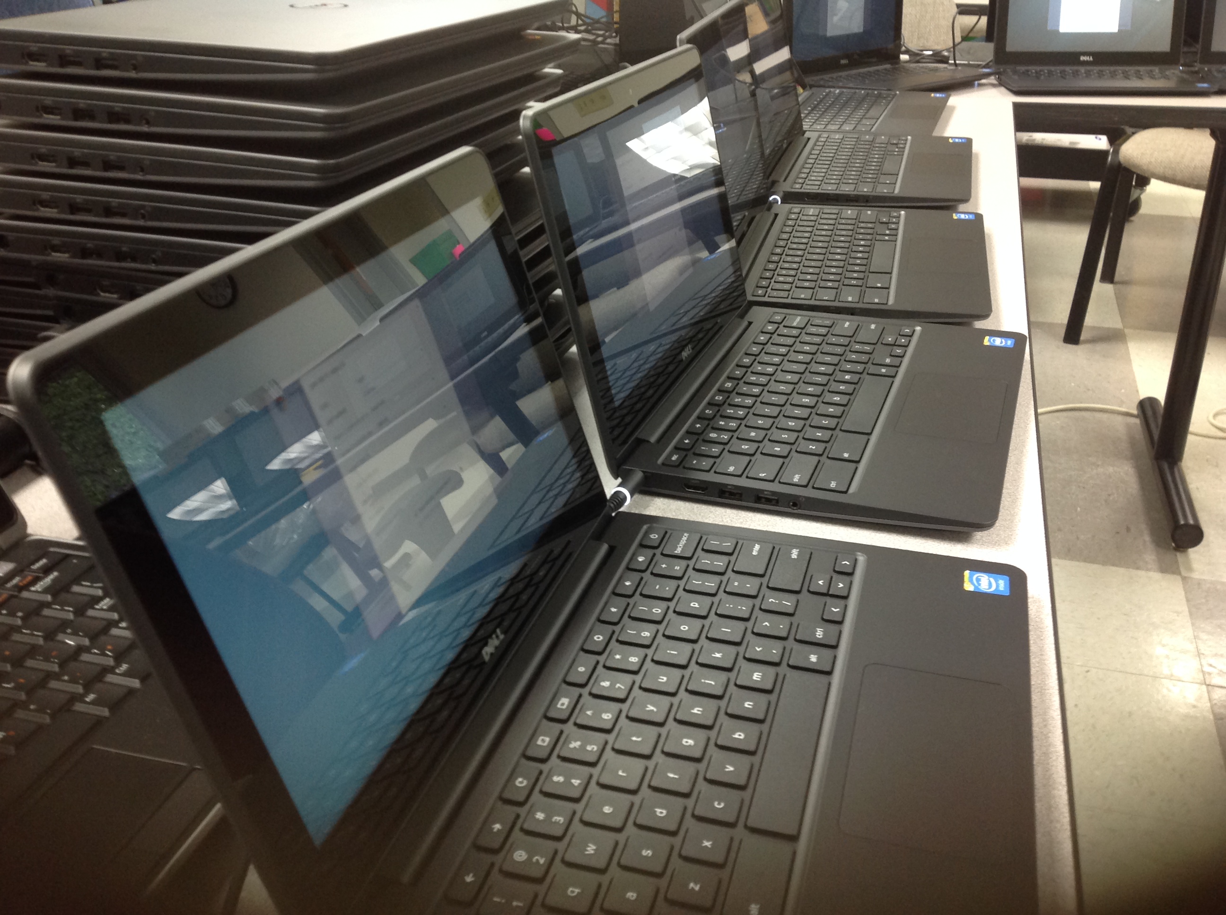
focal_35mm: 35
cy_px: 458
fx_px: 1238
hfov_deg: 52.7
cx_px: 613
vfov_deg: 40.6
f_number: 2.4
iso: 125
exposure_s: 1/15
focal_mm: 4.28
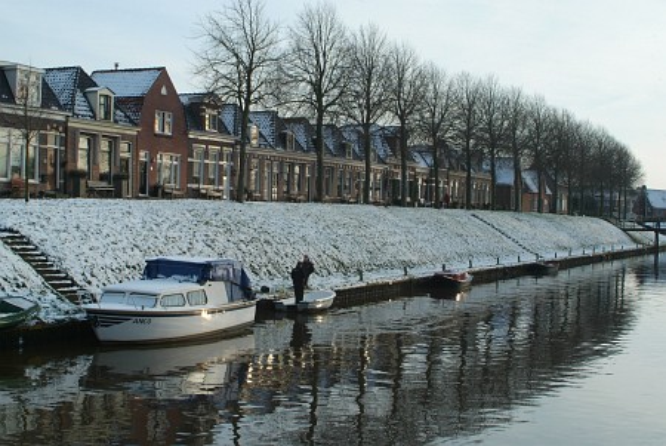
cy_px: 223
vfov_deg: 25.6
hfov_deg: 37.5
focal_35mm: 53
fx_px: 981
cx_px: 333
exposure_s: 1/125
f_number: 16
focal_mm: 35
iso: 400
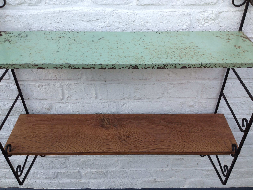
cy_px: 95
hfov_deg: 52.6
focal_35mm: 35
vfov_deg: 40.7
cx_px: 126
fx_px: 256
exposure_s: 1/268
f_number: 2.4
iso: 50
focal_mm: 4.28
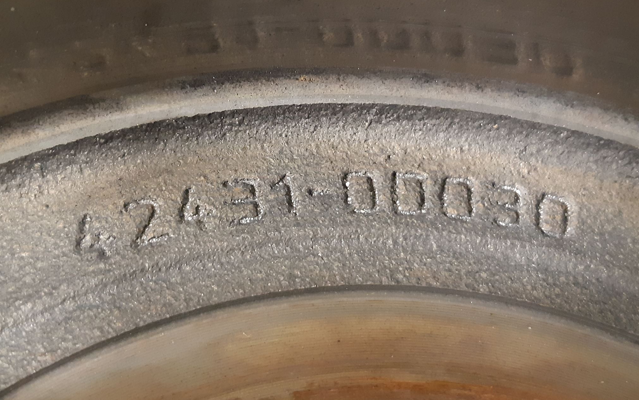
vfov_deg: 44.5
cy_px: 185
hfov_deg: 66.5
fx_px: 488
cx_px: 319
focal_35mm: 28
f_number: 1.7
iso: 640
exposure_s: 1/17
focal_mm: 3.93
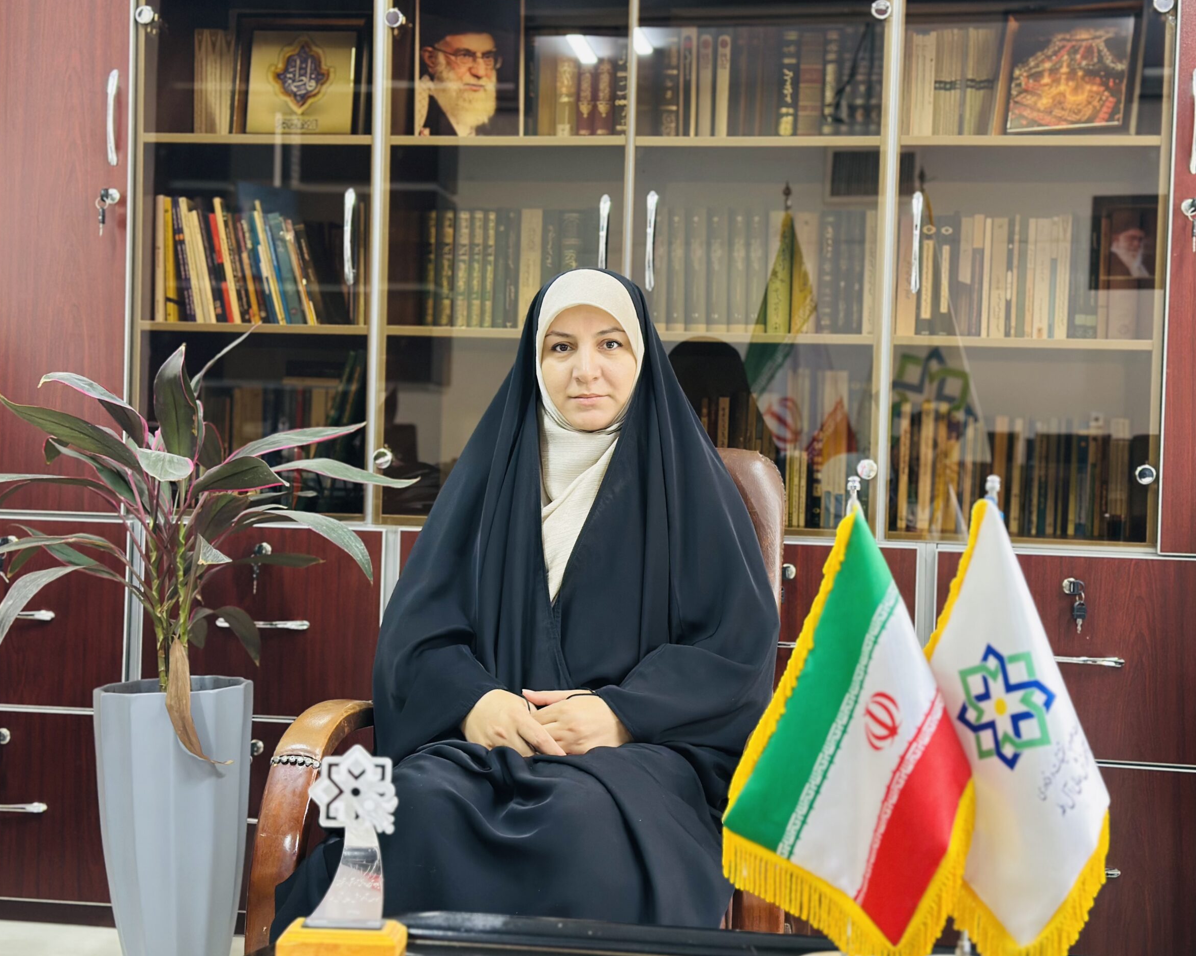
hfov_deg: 36.6
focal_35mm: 51
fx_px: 1805
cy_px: 477
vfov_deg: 29.7
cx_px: 636
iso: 160
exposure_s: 1/50
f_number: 1.78
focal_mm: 6.86
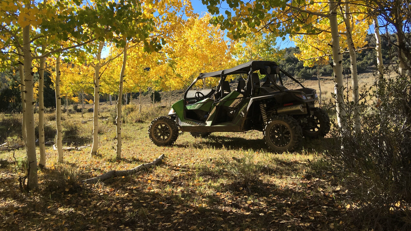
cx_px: 204
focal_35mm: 32
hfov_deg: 61.0
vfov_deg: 36.6
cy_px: 95
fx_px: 349
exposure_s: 1/718
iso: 25
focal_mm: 4.15
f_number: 2.2
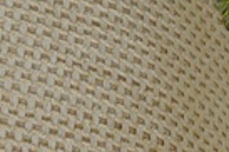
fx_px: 1004
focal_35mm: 158
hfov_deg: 12.7
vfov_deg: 8.5
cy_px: 205
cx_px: -40
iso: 400
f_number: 4.5
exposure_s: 1/80
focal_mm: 24
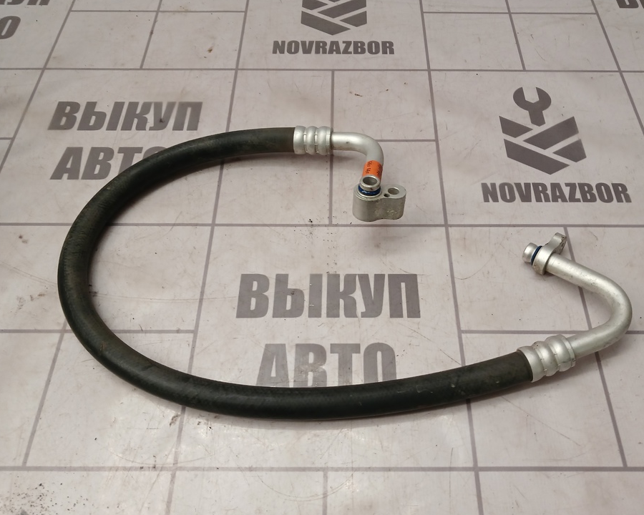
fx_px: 572
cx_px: 340
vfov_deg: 48.5
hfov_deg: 58.7
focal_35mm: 30
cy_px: 260
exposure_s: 1/50
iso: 100
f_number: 1.8
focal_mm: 4
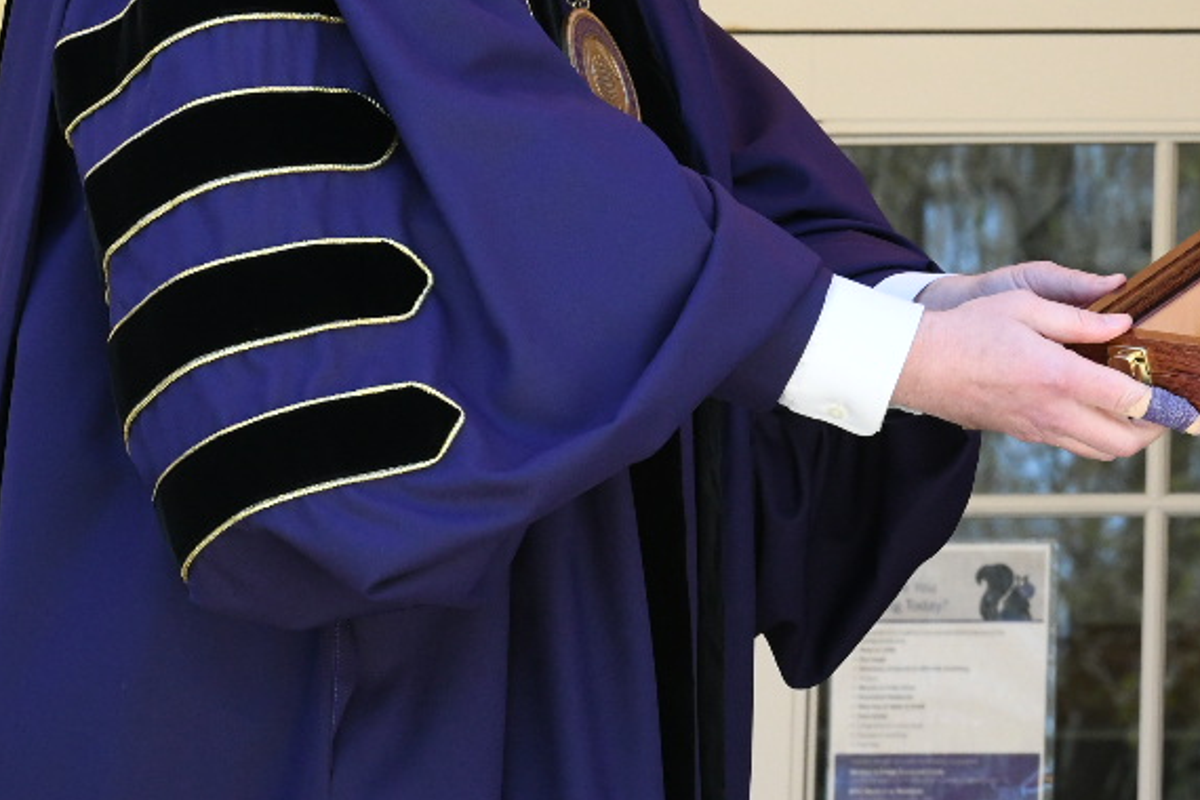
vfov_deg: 3.2
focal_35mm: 426
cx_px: 1467
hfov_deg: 4.8
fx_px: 14199
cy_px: 101
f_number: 11
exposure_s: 1/250
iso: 1800
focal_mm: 150
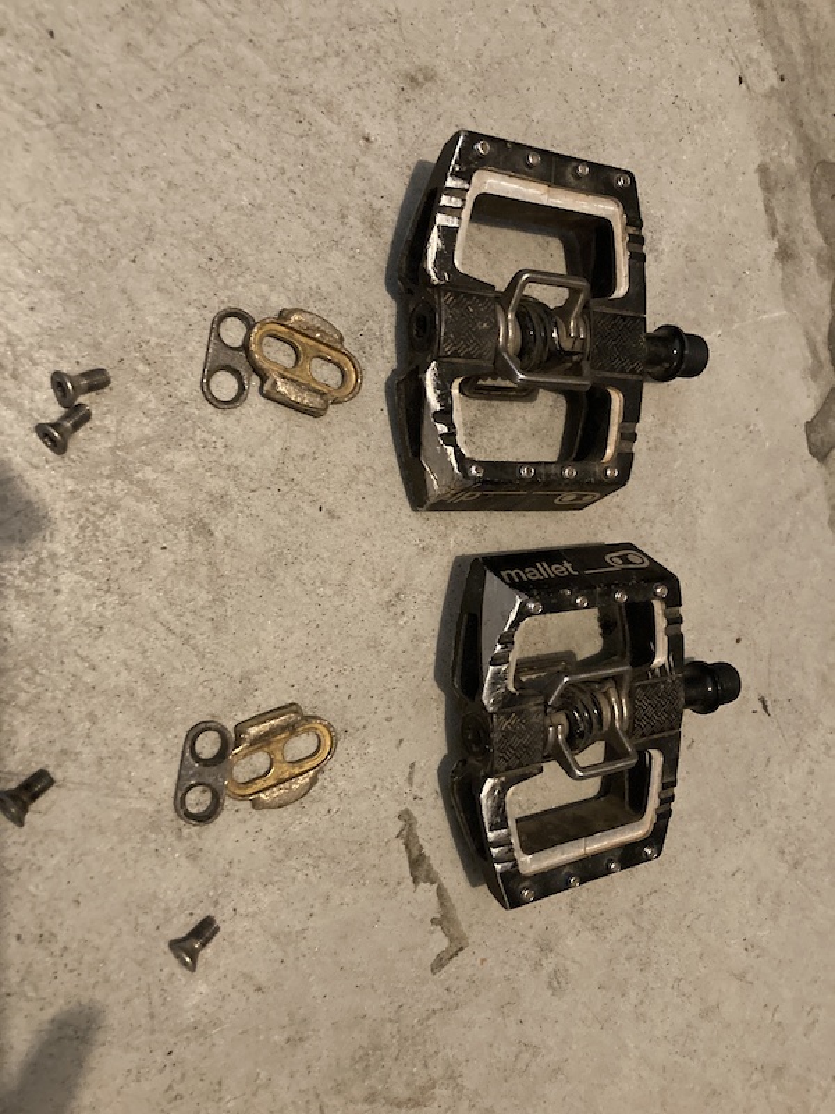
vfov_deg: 63.4
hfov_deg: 49.7
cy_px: 557
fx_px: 901
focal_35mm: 28
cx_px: 418
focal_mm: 3.99
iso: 640
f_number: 1.8
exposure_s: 1/30
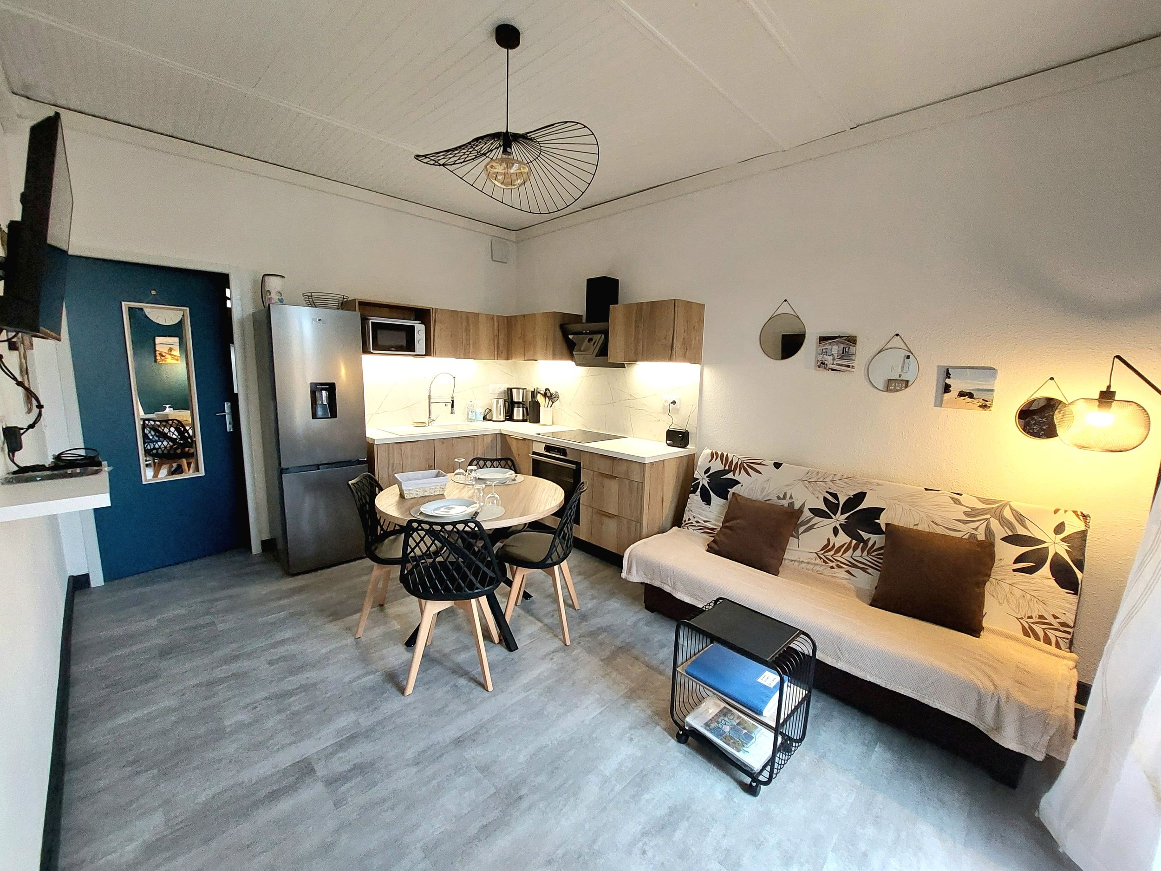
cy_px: 436
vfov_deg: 89.9
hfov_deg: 106.2
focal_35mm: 13
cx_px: 580
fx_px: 436
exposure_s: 1/50
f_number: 2.2
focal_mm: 1.74
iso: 320
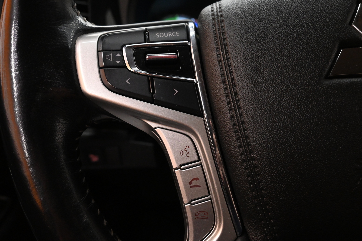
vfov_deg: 48.7
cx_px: 185
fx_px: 267
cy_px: 121
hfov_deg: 68.3
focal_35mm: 27
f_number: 5
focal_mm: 17
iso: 3200
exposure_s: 1/100
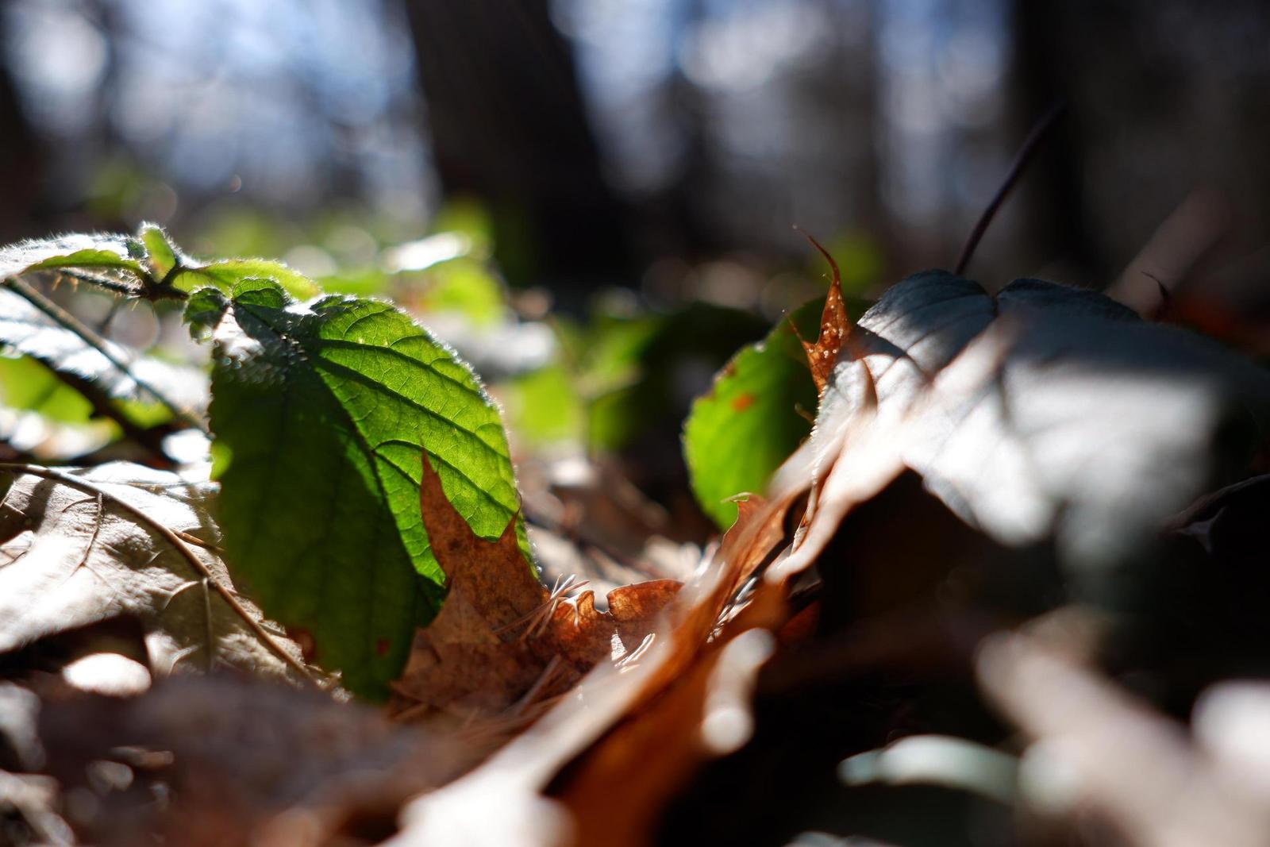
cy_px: 424
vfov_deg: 37.9
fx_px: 1235
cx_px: 635
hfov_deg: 54.4
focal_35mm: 35
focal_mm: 23
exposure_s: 1/1400
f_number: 2.8
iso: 200
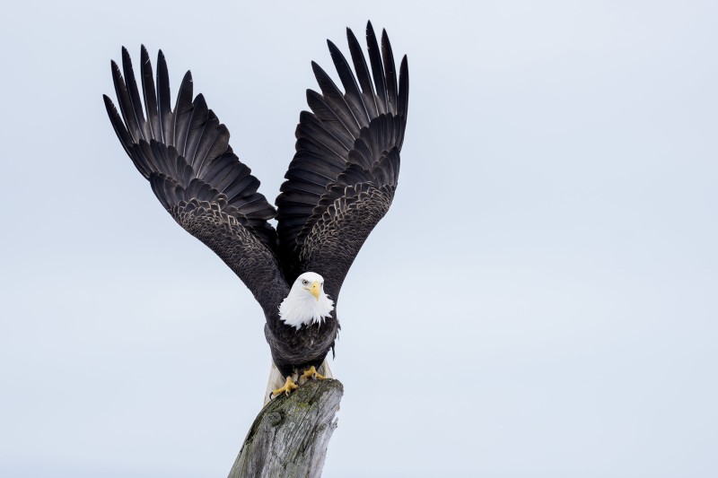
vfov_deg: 6.9
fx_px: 3988
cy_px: 239
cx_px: 359
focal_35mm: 200
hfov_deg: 10.3
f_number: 2.8
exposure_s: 1/4000
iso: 2000
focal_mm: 200
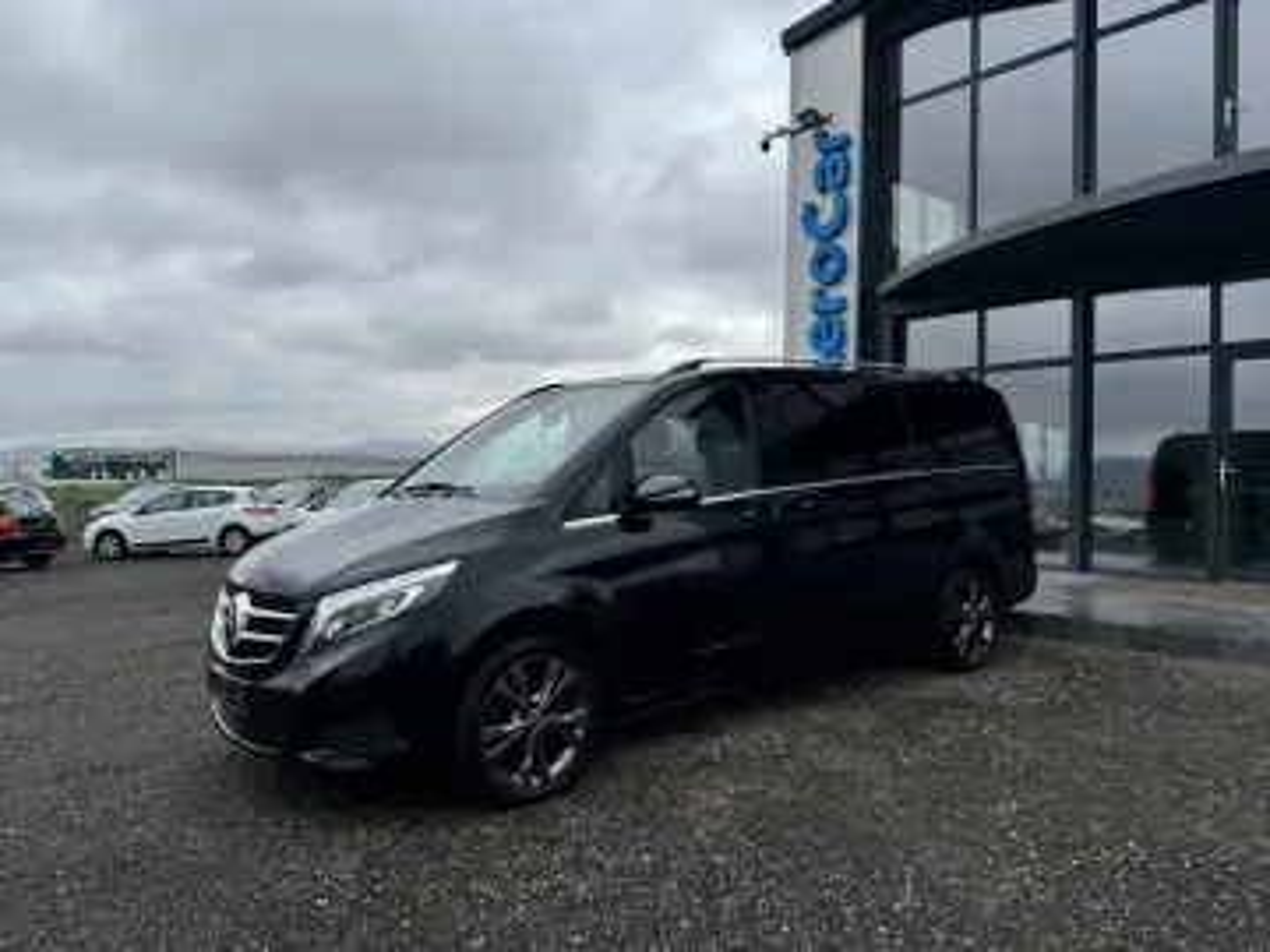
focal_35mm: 24
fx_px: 881
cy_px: 476
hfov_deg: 71.6
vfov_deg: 56.8
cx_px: 635
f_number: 1.78
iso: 80
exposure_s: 1/1560
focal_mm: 6.76
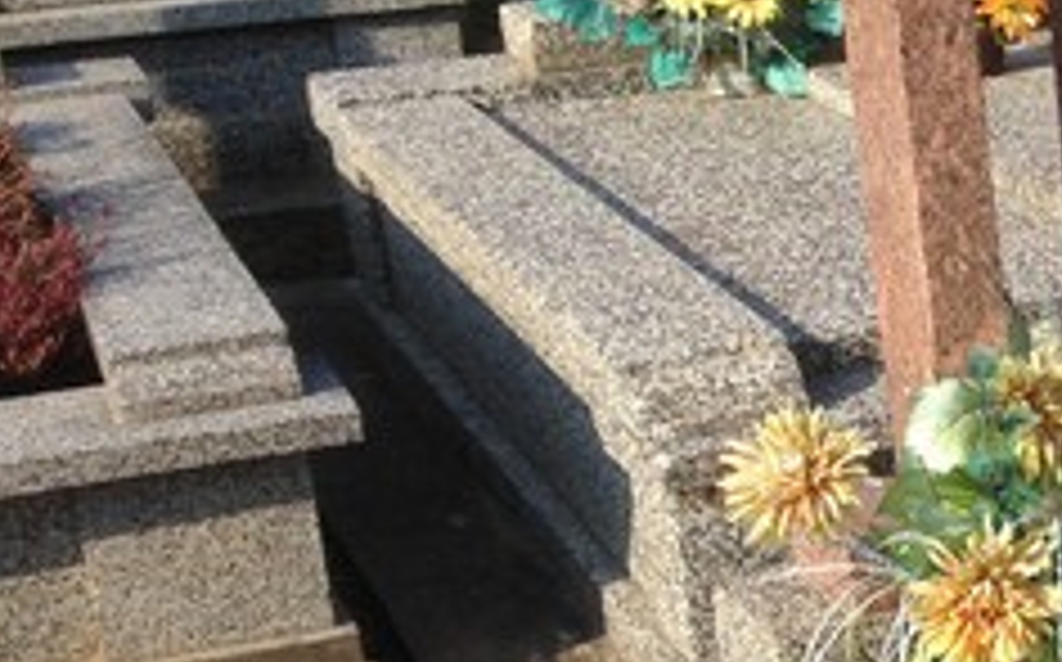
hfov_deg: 20.0
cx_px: 1400
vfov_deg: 13.6
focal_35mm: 95
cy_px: 558
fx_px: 2747
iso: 50
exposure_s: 1/1506
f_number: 2.4
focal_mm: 4.12
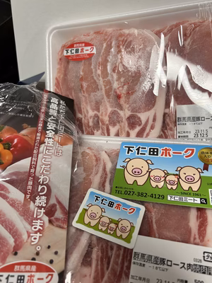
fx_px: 212
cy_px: 142
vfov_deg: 67.3
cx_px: 106
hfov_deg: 53.1
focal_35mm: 26
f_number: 1.5
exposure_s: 1/60
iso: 80
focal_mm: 5.7
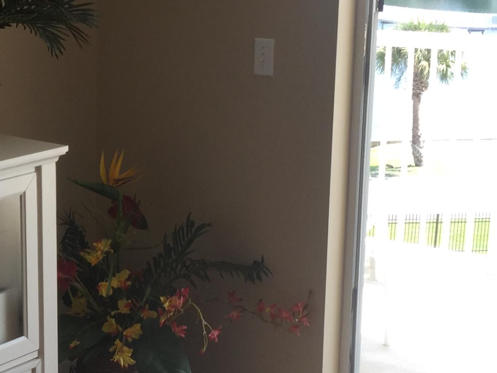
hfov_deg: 23.5
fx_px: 1149
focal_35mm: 80
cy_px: 184
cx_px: 11
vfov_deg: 18.4
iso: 32
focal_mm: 4.15
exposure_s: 1/192
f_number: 2.2
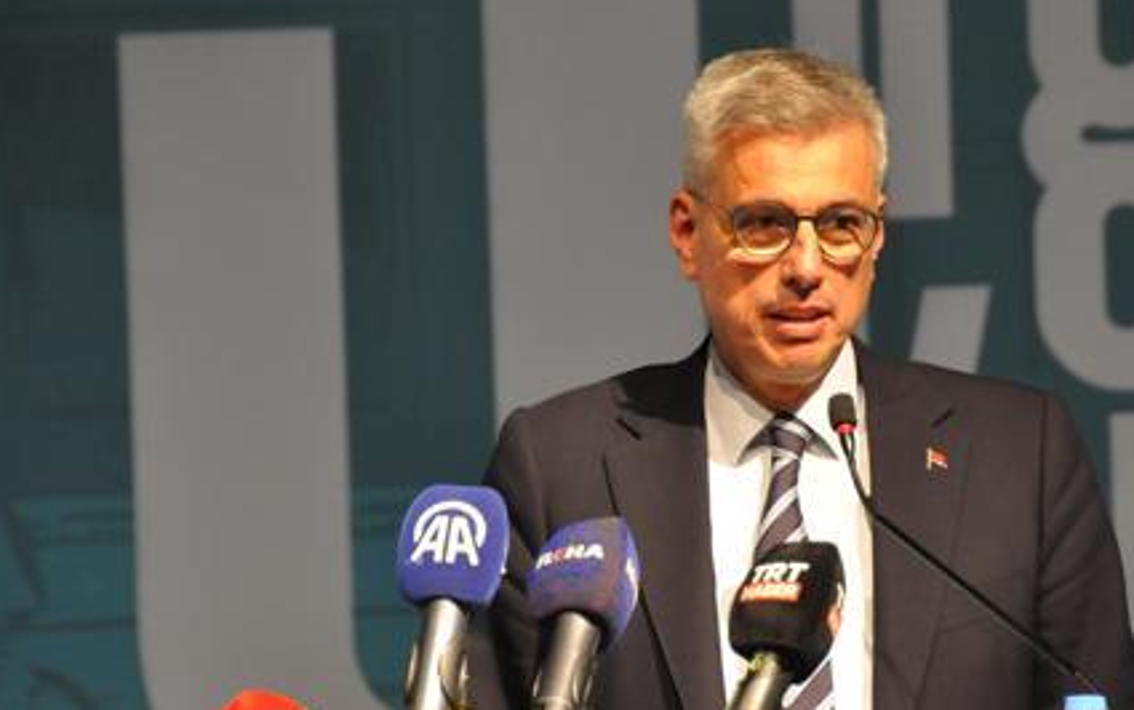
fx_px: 13696
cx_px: 724
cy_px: 454
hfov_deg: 4.7
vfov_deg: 3.0
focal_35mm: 443
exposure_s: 1/50
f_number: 5.6
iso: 1600
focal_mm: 200
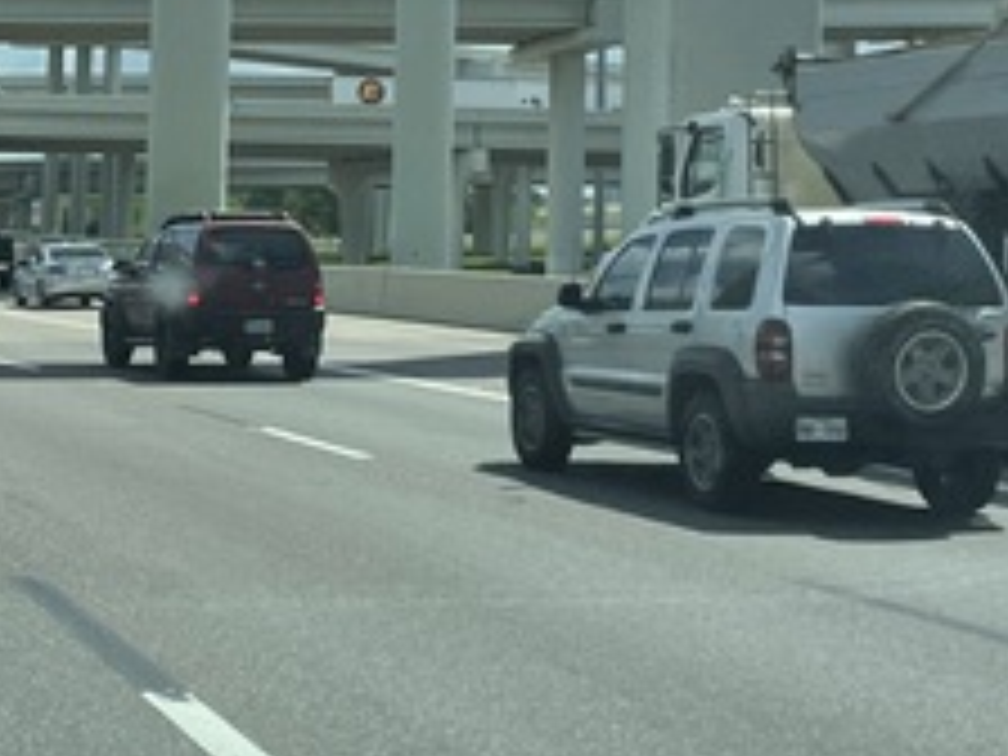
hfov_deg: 22.9
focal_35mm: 84
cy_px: 54
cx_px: 164
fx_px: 2446
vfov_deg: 17.3
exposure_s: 1/4000
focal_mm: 4.2
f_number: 1.6
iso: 32
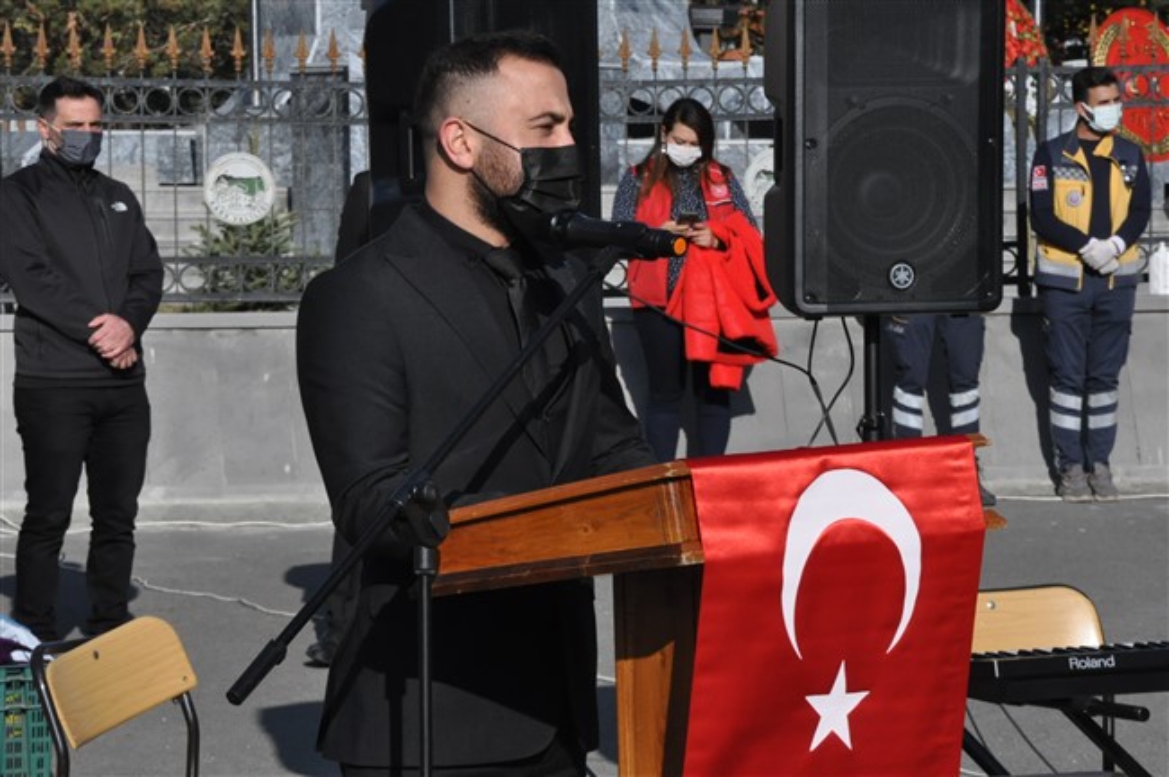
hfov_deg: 13.1
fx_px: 5109
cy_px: 388
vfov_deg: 8.7
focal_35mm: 158
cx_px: 584
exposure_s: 1/1000
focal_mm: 105
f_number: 16
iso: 1250
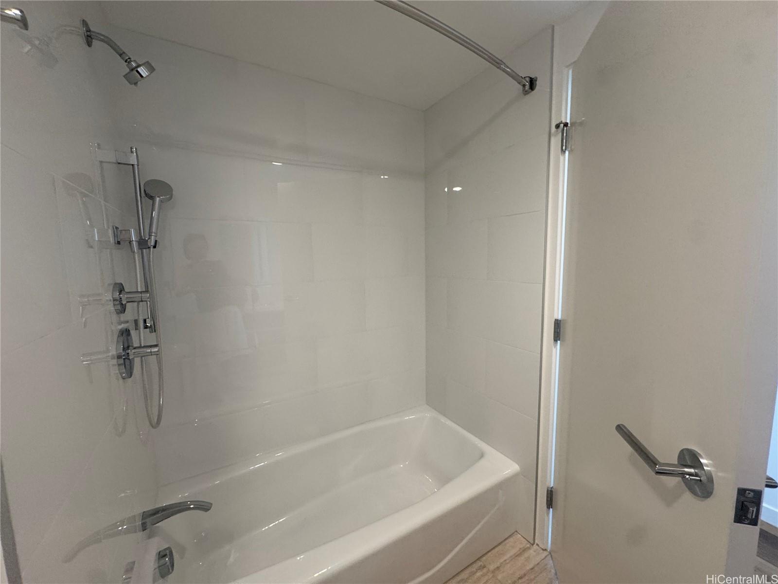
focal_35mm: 14
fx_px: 315
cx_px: 389
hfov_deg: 102.1
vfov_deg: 85.7
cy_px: 292
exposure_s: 1/120
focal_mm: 2.22
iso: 160
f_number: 2.2
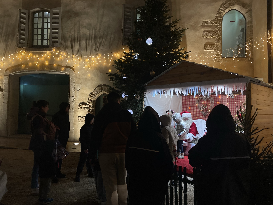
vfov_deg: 53.1
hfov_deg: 67.3
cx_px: 136
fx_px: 205
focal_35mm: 26
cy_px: 102
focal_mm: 4.2
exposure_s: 1/50
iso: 160
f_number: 1.6
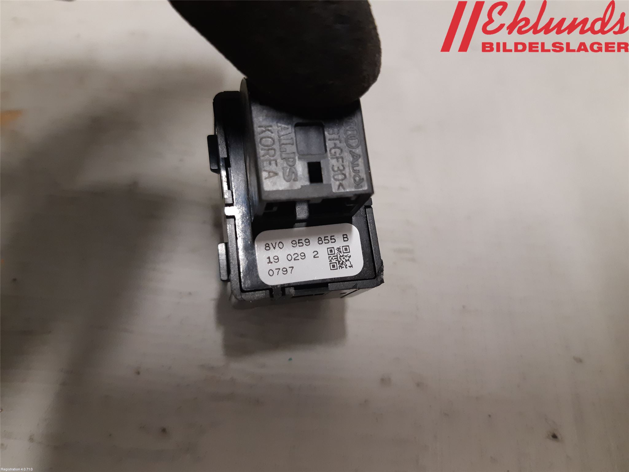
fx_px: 472
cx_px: 314
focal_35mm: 26
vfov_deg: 53.1
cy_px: 236
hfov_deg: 67.3
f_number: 1.7
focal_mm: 3.93
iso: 250
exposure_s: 1/50
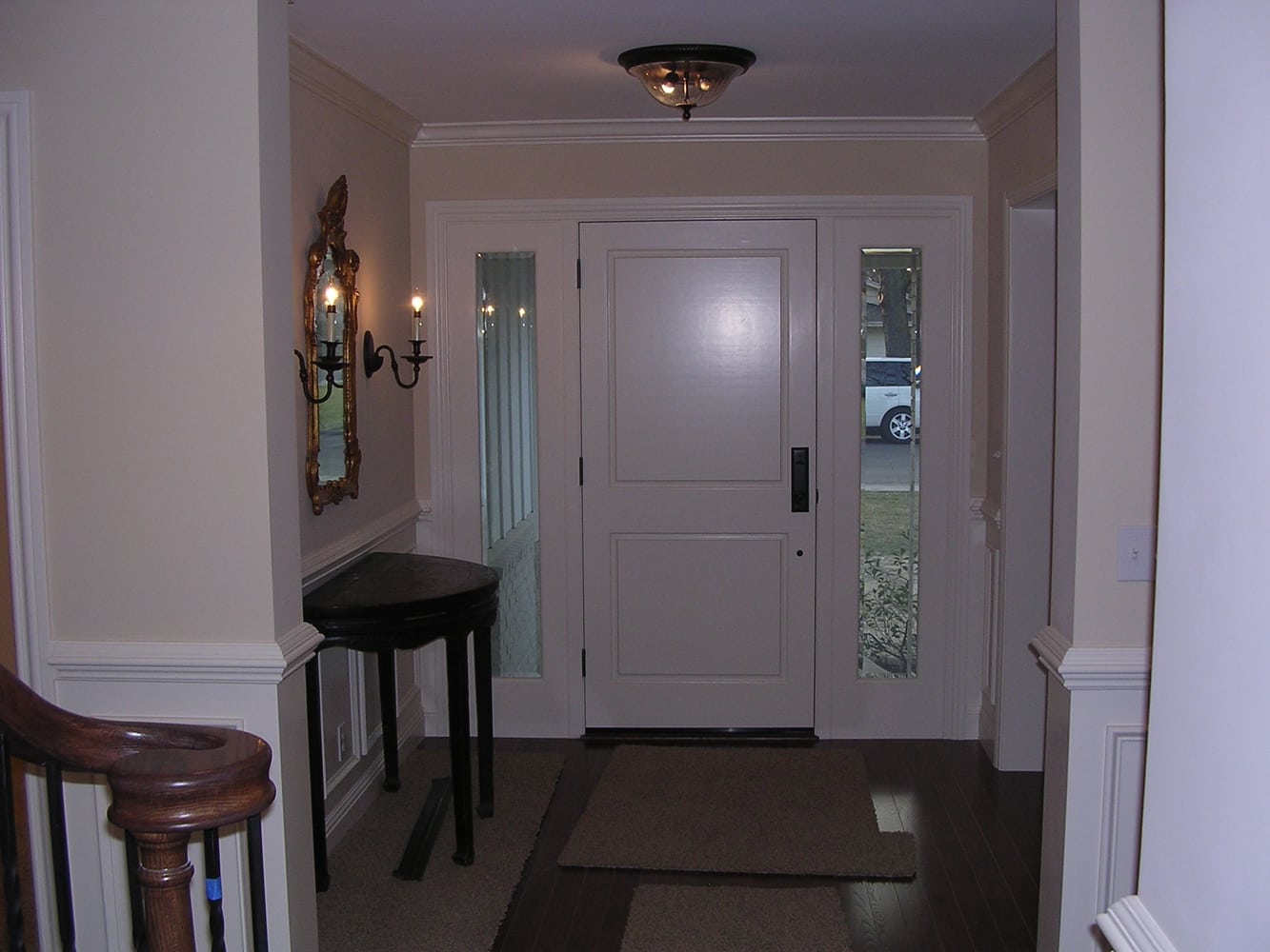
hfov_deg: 49.0
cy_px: 476
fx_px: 1394
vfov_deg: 37.7
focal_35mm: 38
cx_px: 635
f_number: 2.8
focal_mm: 5.8
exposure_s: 1/60.1
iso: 100
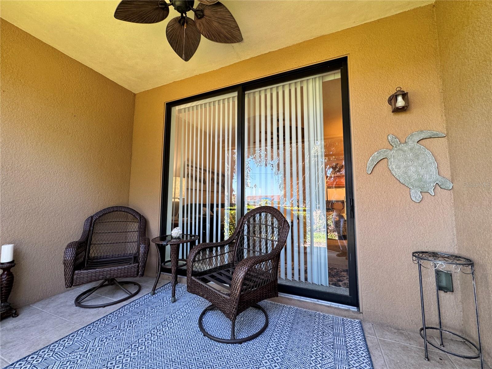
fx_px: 199
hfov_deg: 102.1
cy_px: 184
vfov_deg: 85.7
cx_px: 246
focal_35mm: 14
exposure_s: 1/60
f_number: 2.2
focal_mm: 2.22
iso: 200
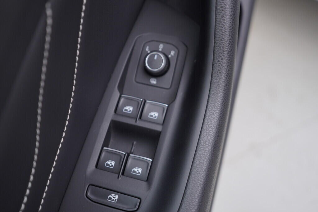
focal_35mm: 36
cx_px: 159
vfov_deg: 36.9
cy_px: 106
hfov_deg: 53.1
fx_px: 318
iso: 125
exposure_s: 1/40
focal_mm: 24
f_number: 2.8
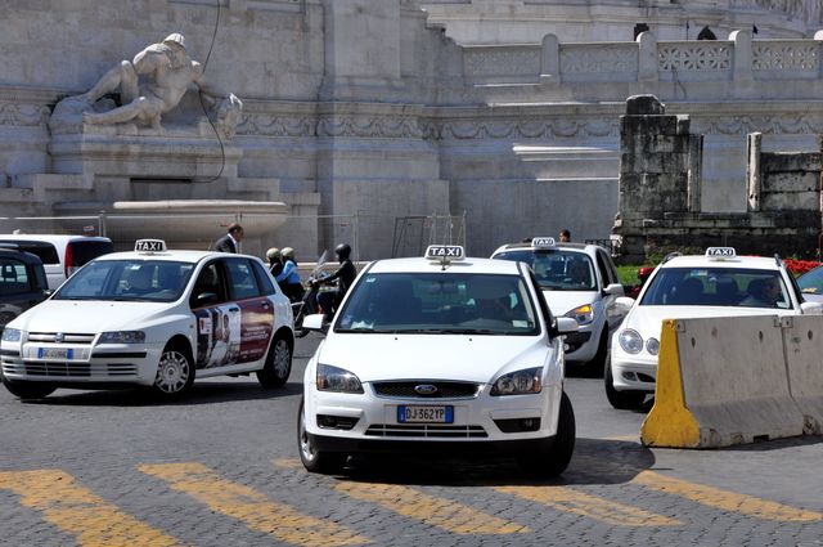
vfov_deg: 13.0
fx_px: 2397
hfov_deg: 19.5
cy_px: 274
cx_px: 412
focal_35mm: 105
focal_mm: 70
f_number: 13
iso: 500
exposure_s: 1/640
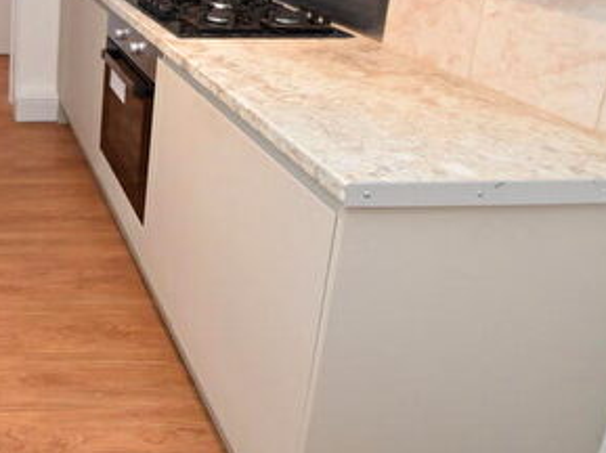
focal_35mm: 35
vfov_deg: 37.3
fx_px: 612
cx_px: -13
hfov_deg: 44.1
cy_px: 24
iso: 800
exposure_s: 1/100
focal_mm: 10
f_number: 5
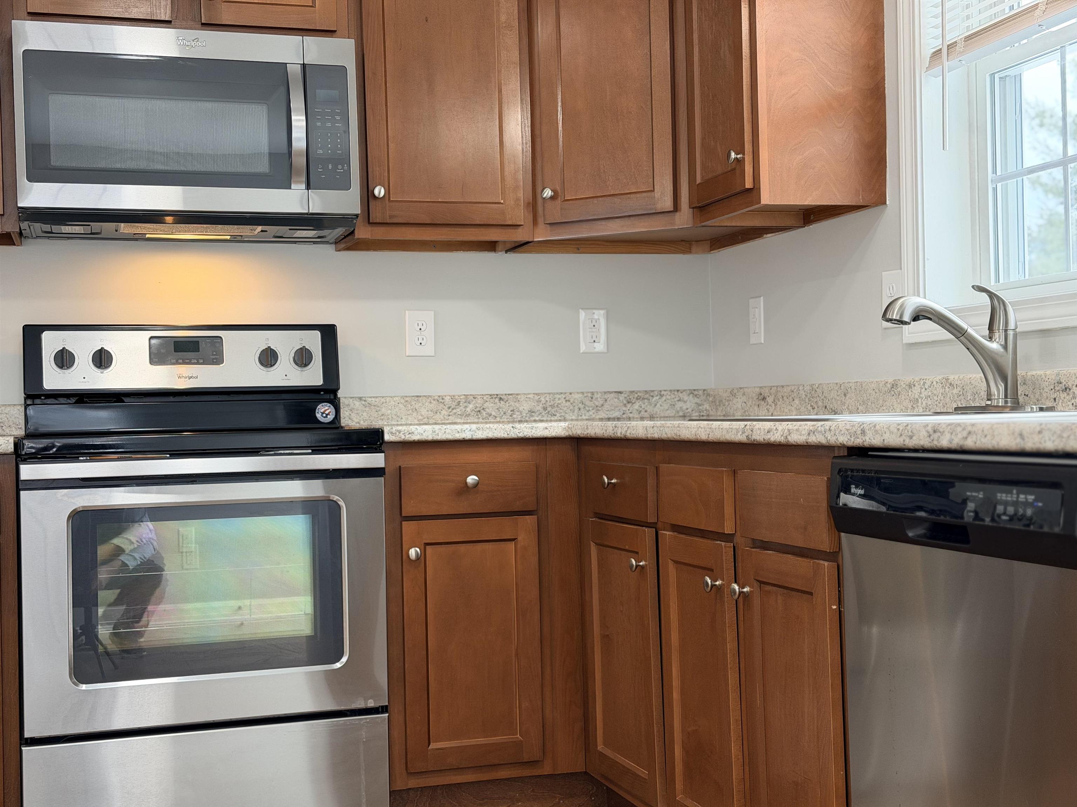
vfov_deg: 30.3
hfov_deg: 39.7
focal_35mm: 48
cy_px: 404
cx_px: 538
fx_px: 1493
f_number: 1.78
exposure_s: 1/60
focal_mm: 6.76
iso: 100
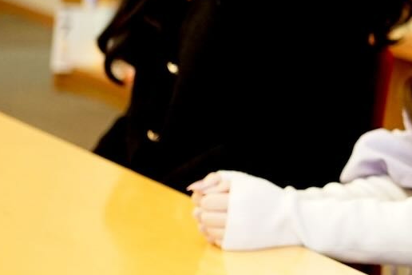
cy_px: -84
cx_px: 808
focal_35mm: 248
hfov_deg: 7.9
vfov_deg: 5.5
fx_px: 2838
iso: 1600
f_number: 2.5
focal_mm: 50
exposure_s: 1/160
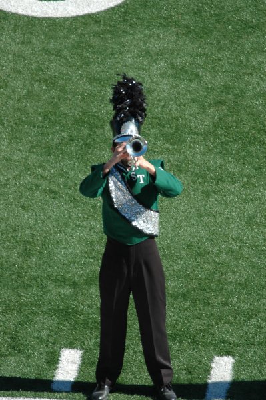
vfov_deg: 3.4
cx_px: 133
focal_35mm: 600
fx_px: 6661
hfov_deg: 2.3
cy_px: 200
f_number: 5.6
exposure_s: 1/640
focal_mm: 400
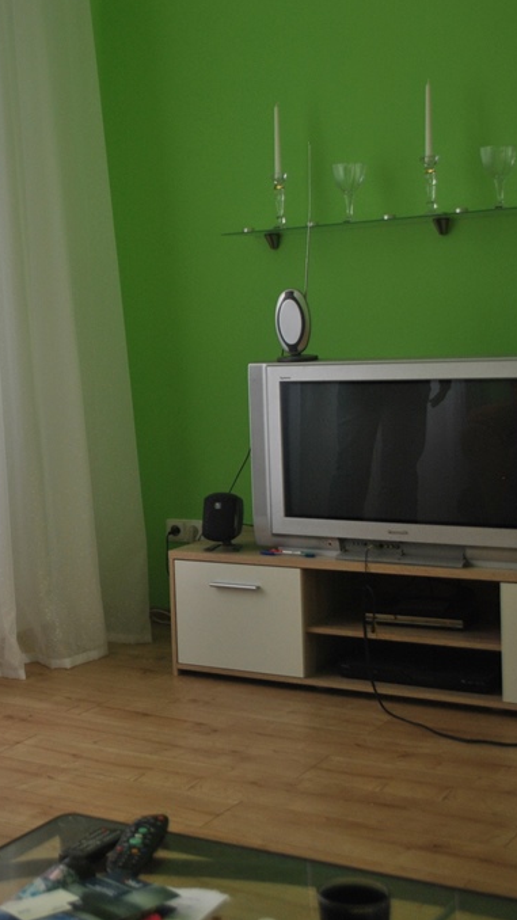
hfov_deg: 19.8
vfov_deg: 36.6
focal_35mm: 57
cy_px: 458
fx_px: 1390
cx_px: -104
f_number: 4
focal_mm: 24
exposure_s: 1/50
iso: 200
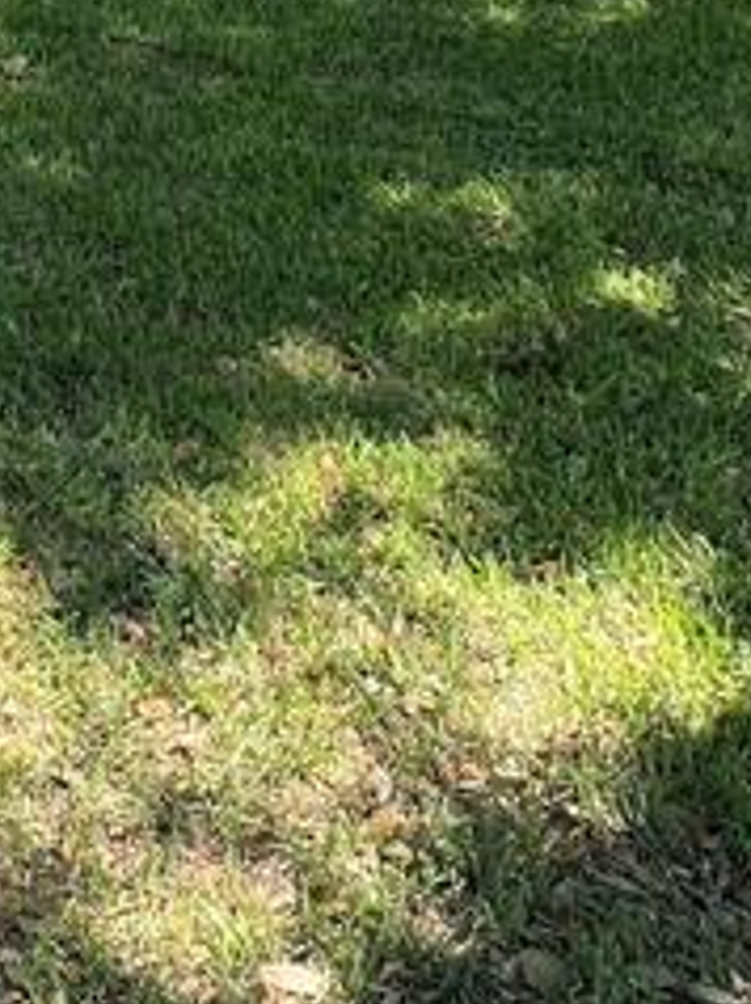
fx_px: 1623
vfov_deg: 26.6
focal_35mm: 56
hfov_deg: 24.6
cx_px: -30
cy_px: -435
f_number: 1.8
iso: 32
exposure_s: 1/324
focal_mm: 1.57
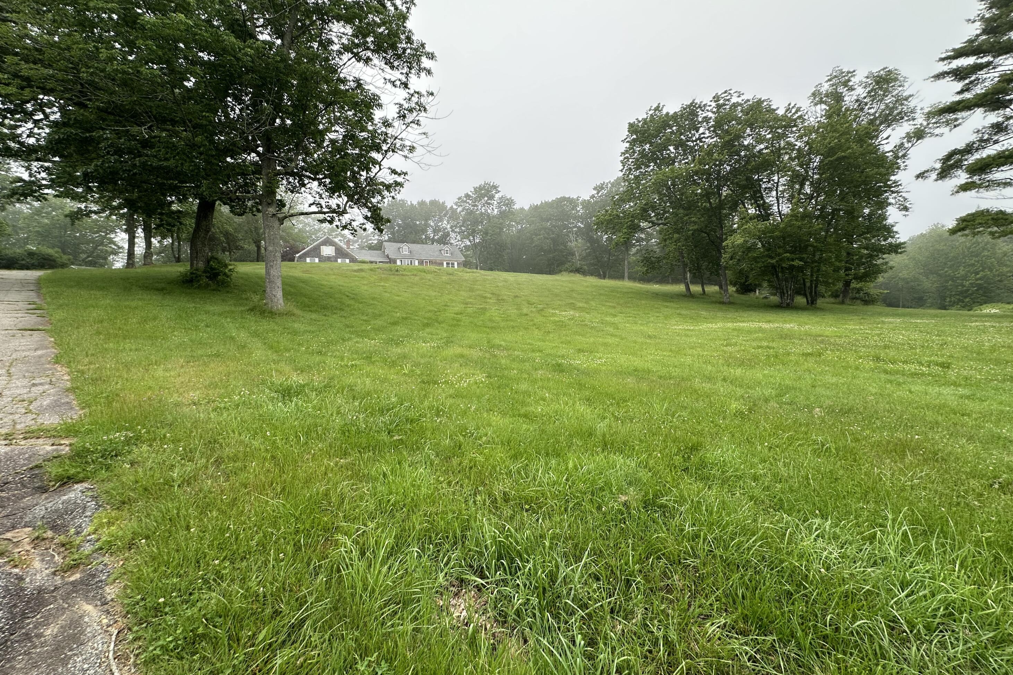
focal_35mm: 15
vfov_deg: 77.2
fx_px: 422
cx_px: 510
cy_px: 313
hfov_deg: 100.4
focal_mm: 2.22
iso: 40
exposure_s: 1/232
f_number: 2.2
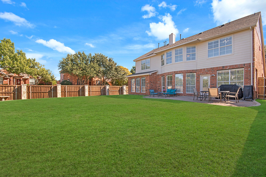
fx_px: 111
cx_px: 133
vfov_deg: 77.3
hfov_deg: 100.4
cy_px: 88
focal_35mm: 15
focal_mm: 10
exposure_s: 1/100
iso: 100
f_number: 11
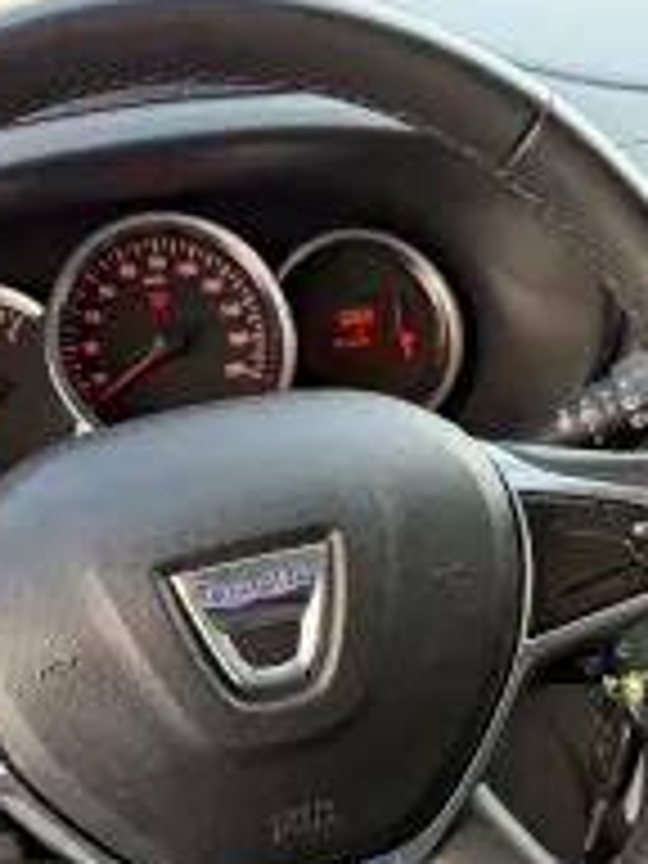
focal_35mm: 45
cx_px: 387
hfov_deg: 32.1
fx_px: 1123
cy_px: 594
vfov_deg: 41.4
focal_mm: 6.76
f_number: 1.78
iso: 200
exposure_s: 1/127
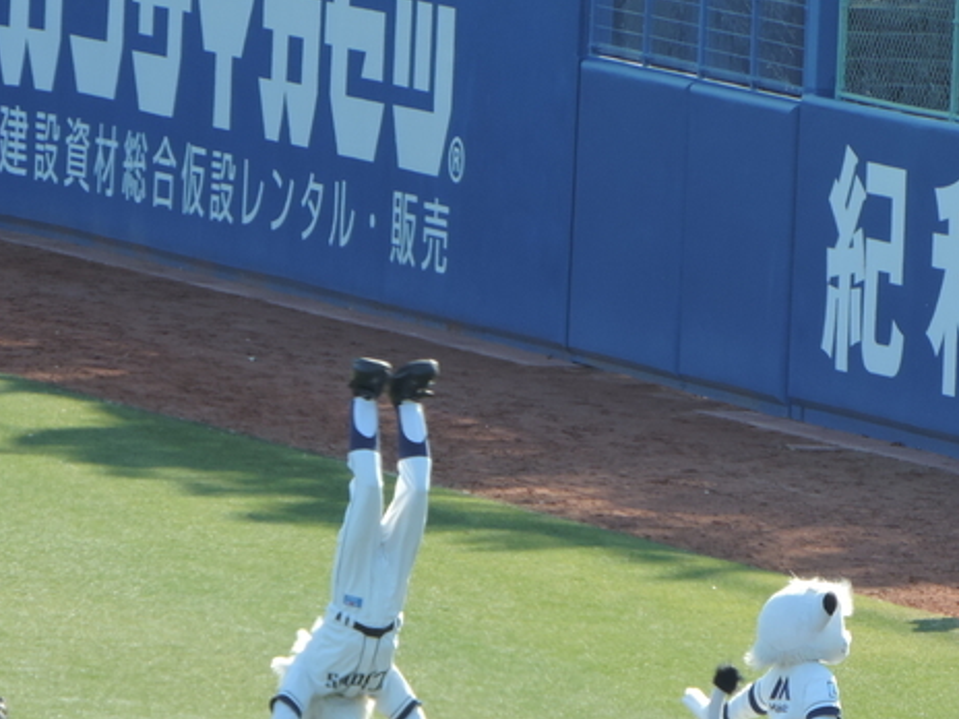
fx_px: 16705
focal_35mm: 603
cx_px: 457
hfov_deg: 3.3
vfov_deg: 2.5
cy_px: 612
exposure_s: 1/200
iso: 100
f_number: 4.8
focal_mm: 62.4
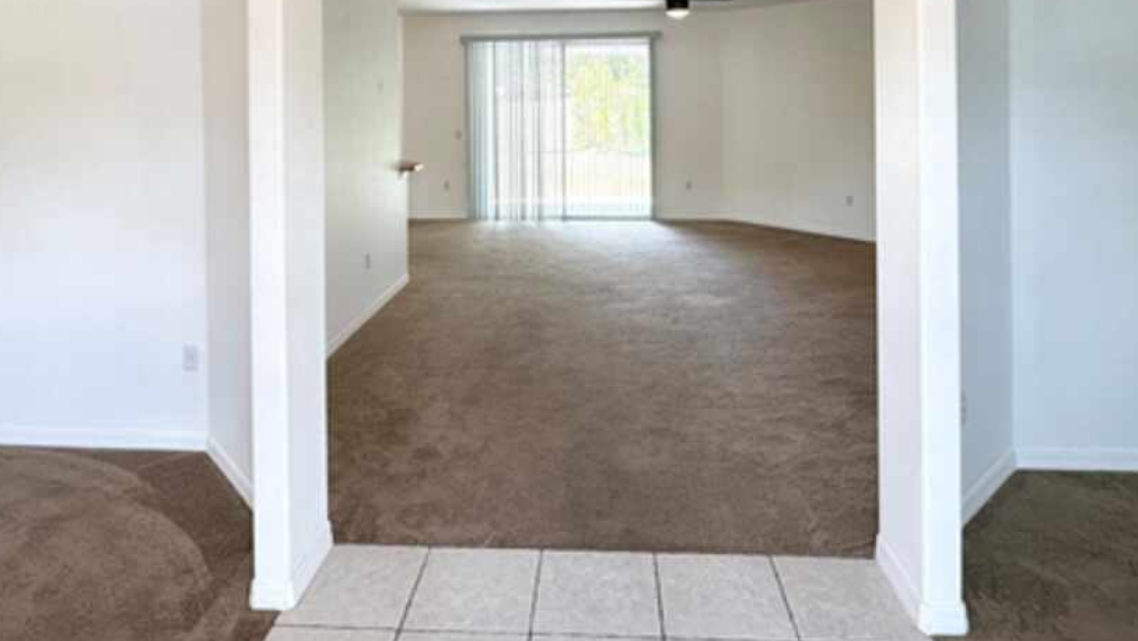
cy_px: 95
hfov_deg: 76.3
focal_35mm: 24
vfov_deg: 44.5
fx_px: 724
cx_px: 563
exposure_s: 1/120
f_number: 2.2
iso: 80
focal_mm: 2.22
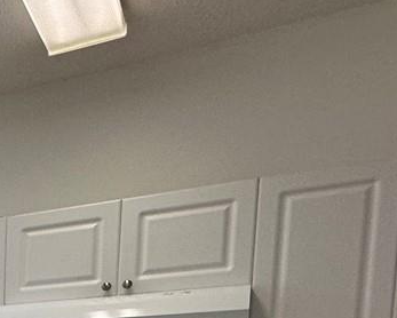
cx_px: -315
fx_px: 741
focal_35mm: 63
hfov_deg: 20.8
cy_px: 482
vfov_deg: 20.6
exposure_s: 1/120
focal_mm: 2.22
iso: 125
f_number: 2.2
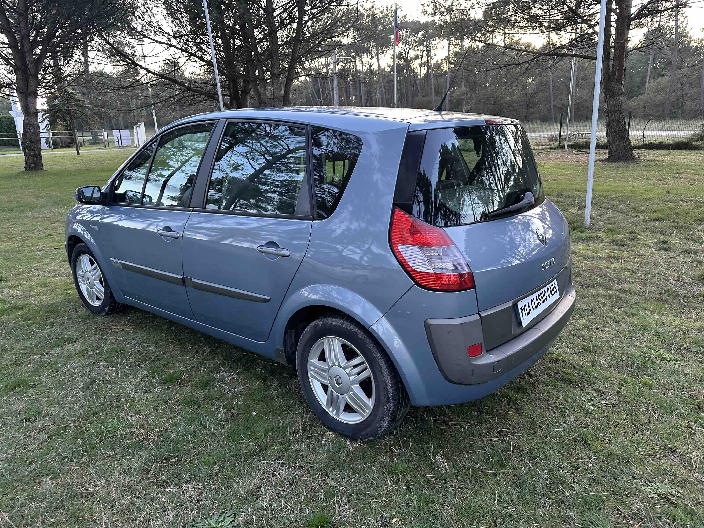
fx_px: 488
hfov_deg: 71.6
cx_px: 352
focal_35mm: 24
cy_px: 264
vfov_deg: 56.8
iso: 250
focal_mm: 6.86
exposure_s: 1/60
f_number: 1.78
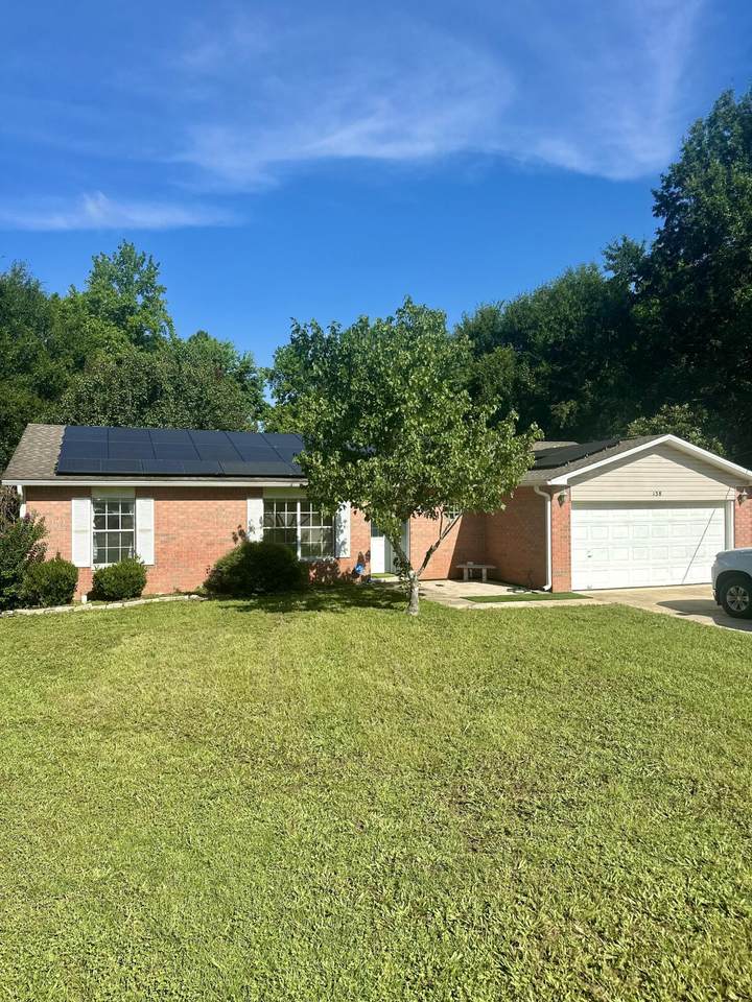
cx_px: 376
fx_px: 695
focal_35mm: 24
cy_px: 501
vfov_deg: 71.6
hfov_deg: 56.8
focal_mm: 6.86
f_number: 1.78
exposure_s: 1/4016
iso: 80
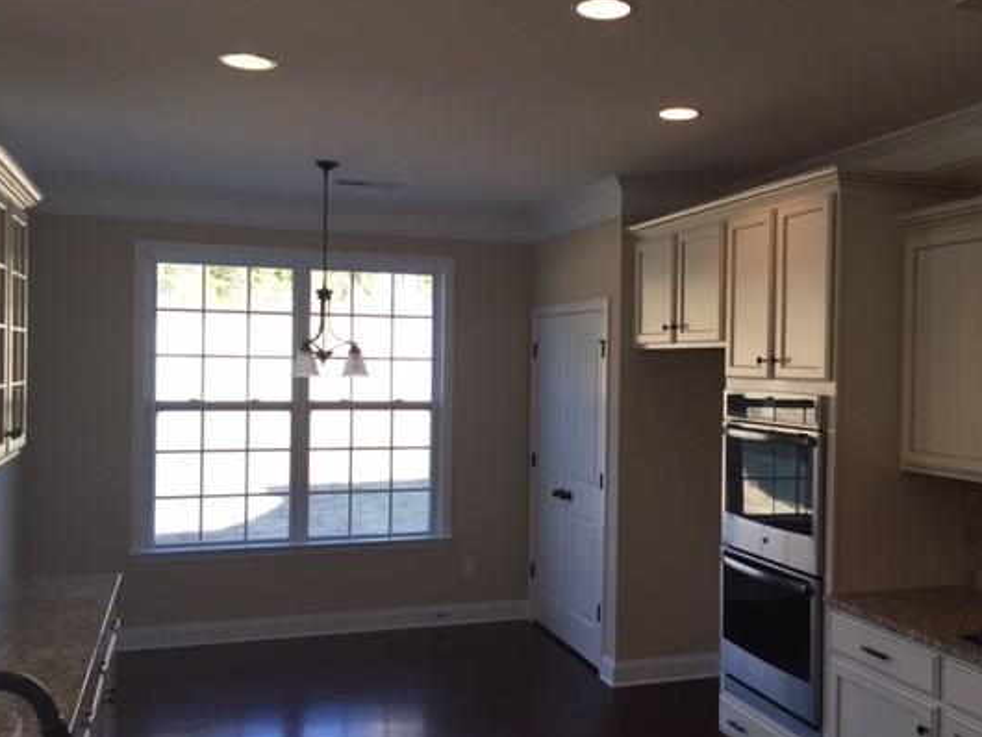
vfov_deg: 40.7
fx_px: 993
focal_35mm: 35
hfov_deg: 52.4
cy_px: 393
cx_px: 571
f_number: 2.2
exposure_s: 1/120
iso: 50
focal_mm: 4.15
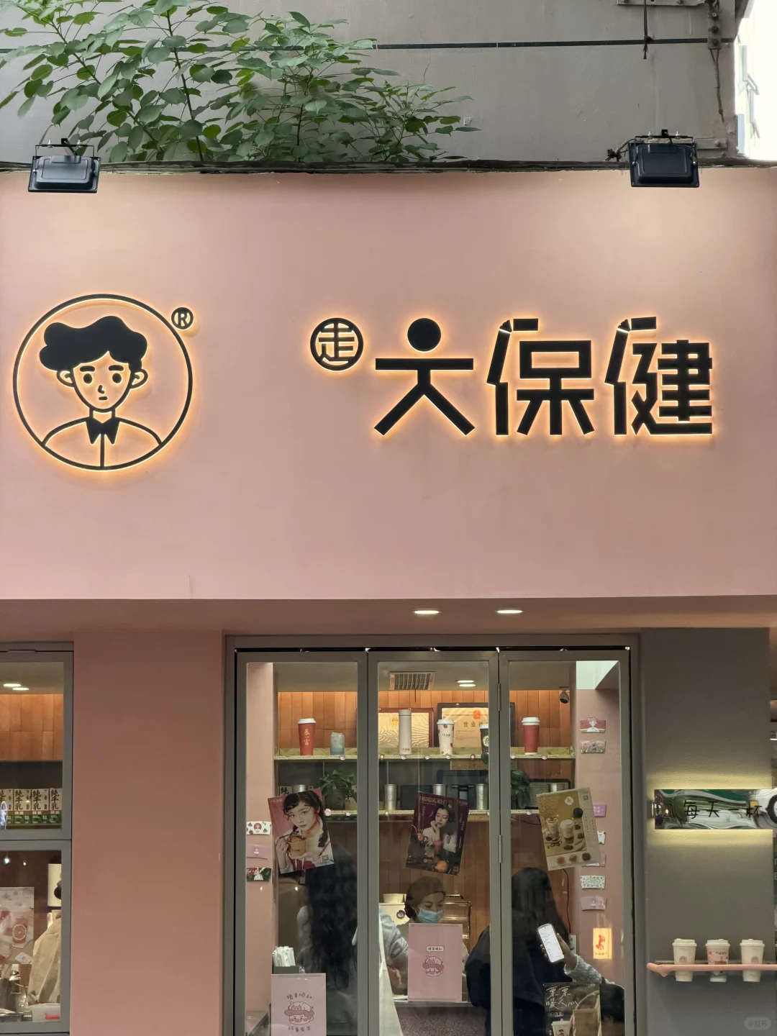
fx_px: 2993
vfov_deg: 19.6
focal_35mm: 100
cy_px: 518
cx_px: 388
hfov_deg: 14.8
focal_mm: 16.89
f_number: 2.8
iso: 320
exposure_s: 1/121
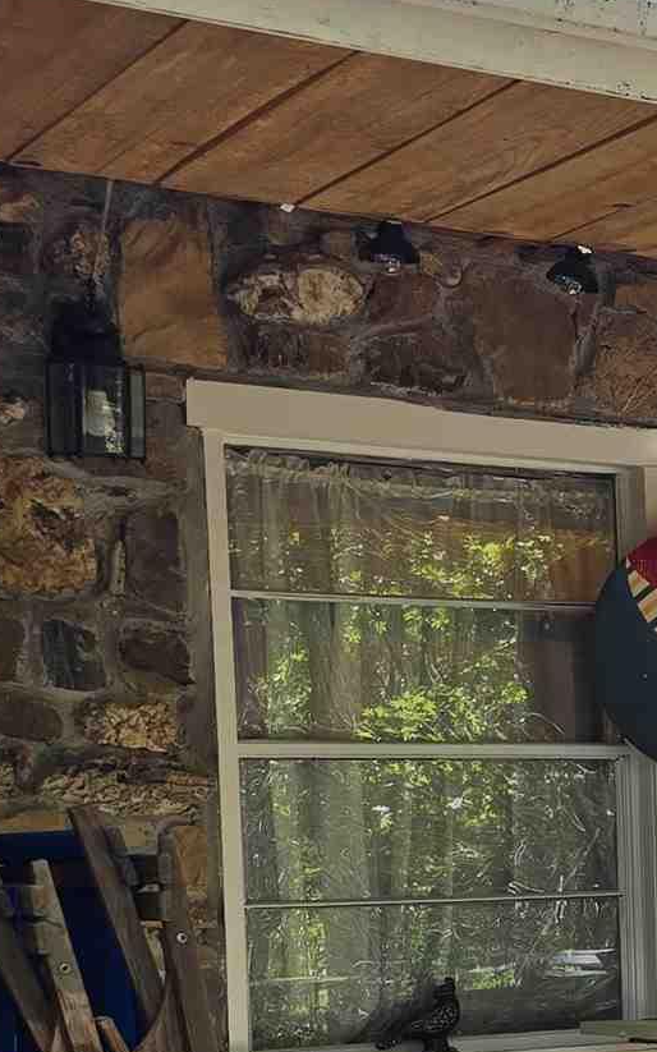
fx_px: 2608
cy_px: 989
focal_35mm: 91
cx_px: 1250
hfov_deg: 12.8
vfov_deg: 22.1
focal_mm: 6.3
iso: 20
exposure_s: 1/180
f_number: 1.7
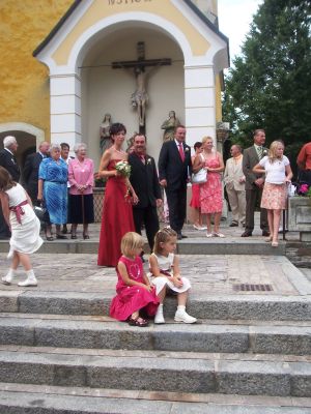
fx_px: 467
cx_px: 156
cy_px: 207
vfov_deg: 47.9
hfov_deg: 36.8
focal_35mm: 39
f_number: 3.9
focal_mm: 6.4
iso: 64
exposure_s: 1/160
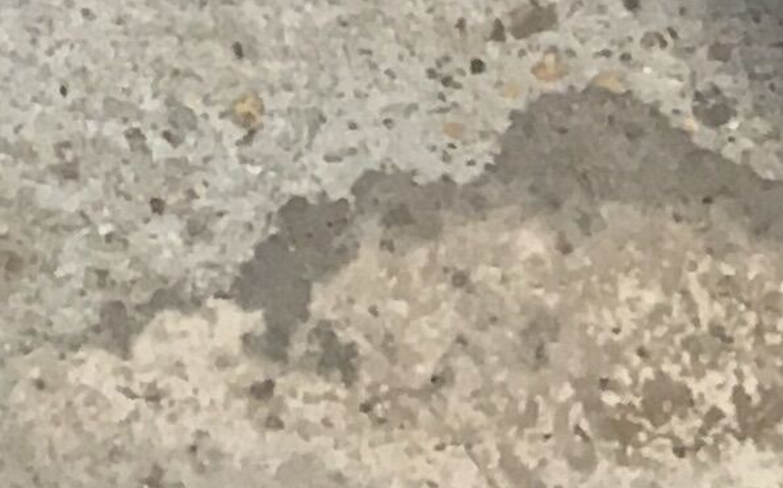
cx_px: -168
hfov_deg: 9.9
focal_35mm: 208
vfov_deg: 5.5
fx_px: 4437
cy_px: -1442
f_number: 2.2
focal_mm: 4.15
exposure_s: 1/33
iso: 80
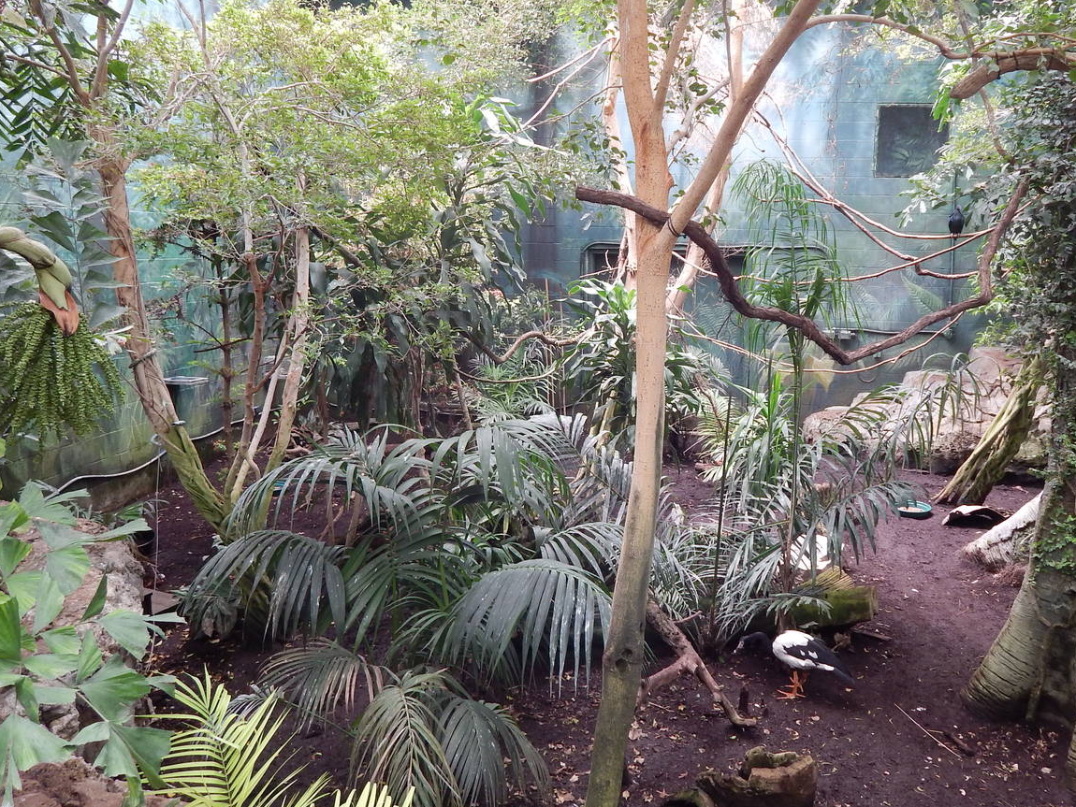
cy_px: 365
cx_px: 602
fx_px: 995
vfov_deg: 44.1
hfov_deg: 56.7
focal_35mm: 32
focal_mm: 4
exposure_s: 1/60
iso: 125
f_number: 3
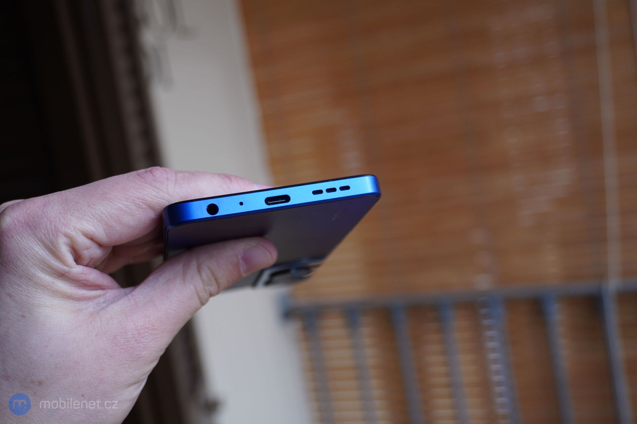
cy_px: 212
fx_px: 823
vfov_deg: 28.9
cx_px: 318
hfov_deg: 42.3
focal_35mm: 46
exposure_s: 1/160
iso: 160
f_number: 5
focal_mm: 31
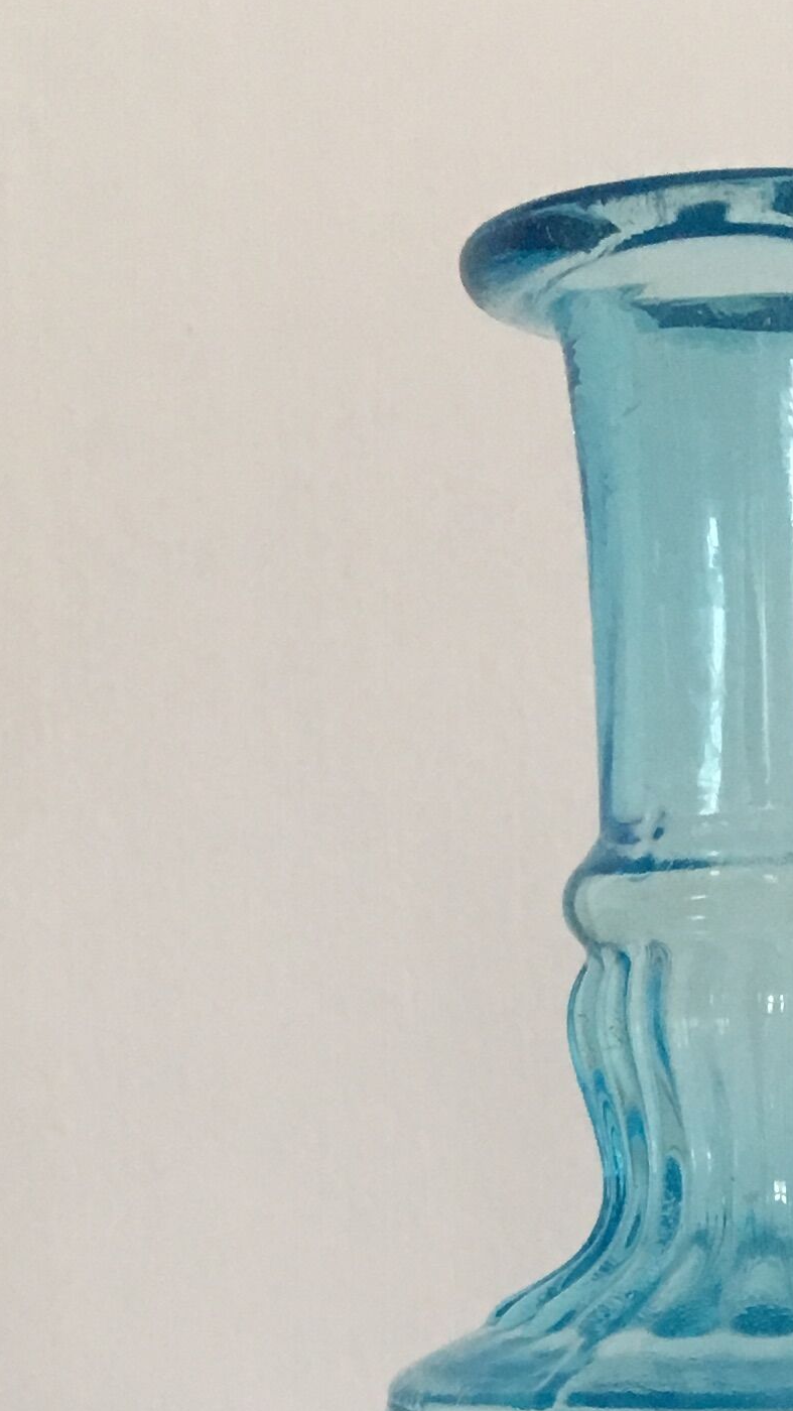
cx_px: 697
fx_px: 3403
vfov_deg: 21.2
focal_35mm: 91
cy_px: 1849
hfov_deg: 13.2
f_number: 2.2
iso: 64
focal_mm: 4.15
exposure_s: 1/33
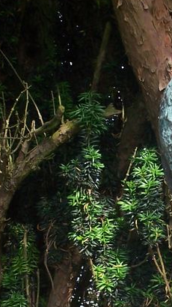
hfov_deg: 4.2
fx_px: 2324
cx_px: 216
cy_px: 373
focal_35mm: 286
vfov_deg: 7.5
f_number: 3.2
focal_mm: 17.5
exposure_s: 1/125
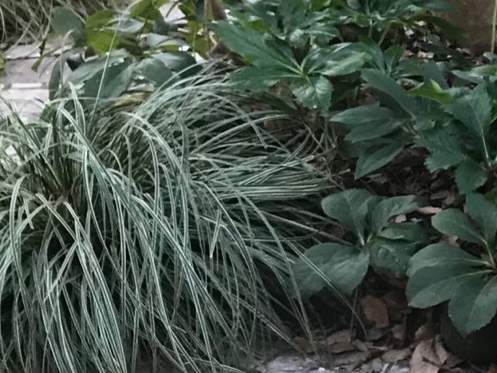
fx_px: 1651
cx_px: 927
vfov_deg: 12.8
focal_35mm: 115
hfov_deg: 14.7
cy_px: 22
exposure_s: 1/40
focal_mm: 3.99
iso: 25
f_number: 1.8
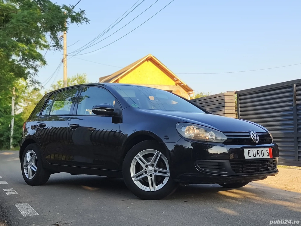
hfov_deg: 41.2
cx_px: 150
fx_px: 400
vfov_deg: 31.5
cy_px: 113
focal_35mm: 46
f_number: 1.65
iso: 50
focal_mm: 6.18
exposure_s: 1/343
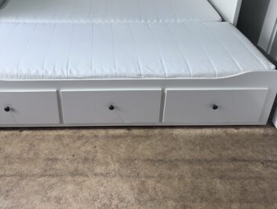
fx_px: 296
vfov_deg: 38.1
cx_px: 114
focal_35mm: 37
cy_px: 62
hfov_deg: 49.8
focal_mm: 5.7
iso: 40
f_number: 1.5
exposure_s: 1/100
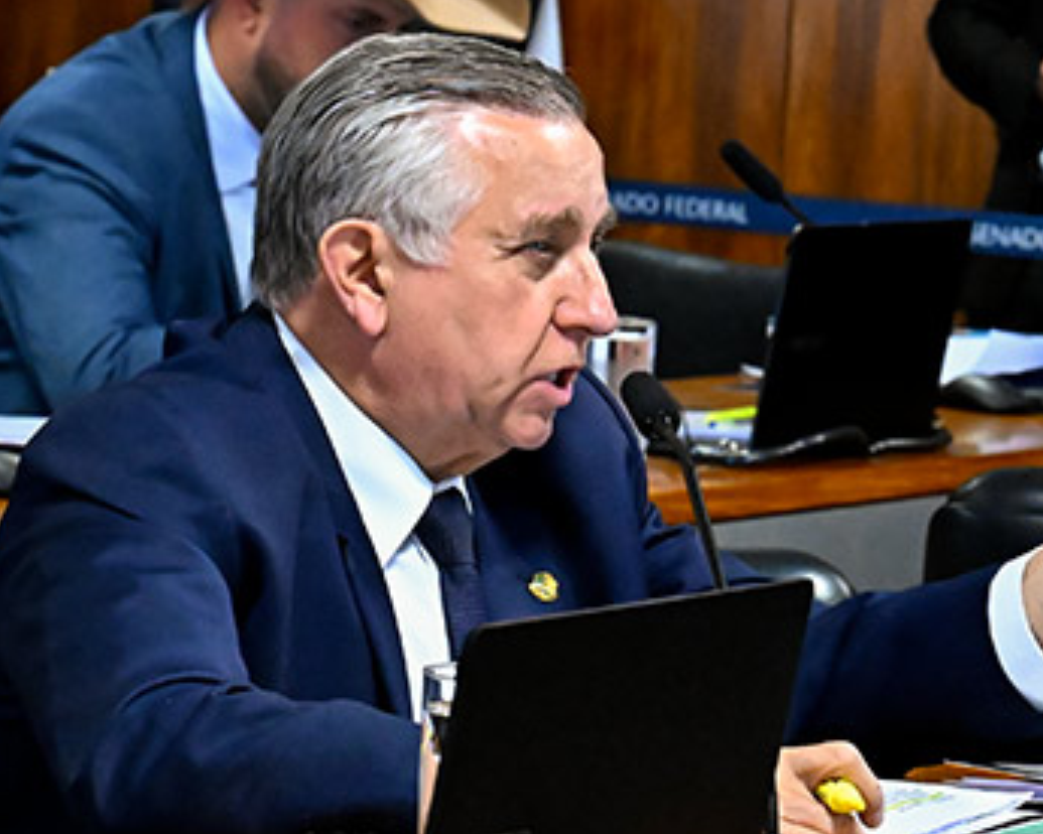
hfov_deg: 7.8
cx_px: 1091
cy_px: 275
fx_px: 7563
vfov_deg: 6.3
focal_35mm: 245
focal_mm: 70
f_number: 7.1
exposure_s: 1/125
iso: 6400
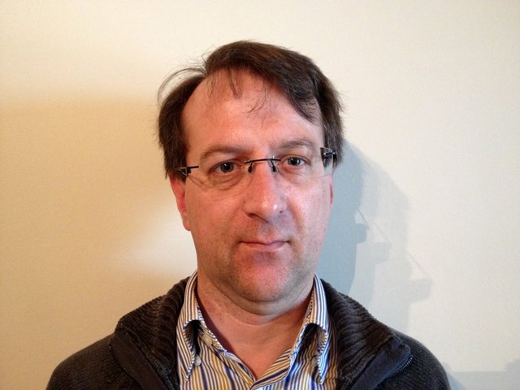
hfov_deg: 52.6
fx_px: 526
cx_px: 260
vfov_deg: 40.7
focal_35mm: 35
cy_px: 195
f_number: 2.4
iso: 400
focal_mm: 4.28
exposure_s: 1/20
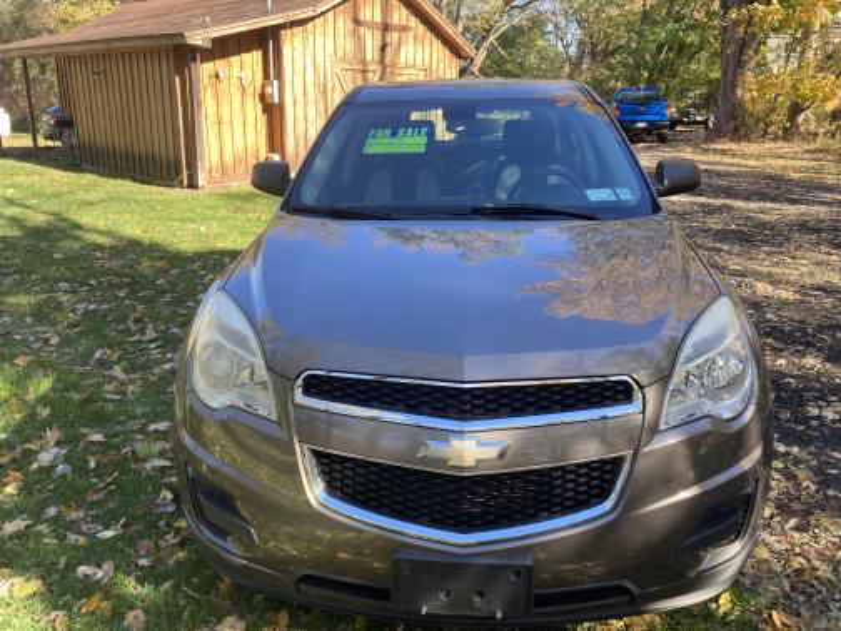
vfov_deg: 49.7
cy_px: 316
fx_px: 680
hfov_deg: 63.4
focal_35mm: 28
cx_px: 420
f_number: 1.8
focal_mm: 3.99
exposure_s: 1/161
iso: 20
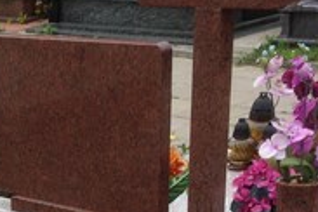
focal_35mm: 120
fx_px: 1060
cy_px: 396
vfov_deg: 10.6
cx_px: -54
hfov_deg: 16.4
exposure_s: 1/1261
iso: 50
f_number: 2.4
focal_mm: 4.12
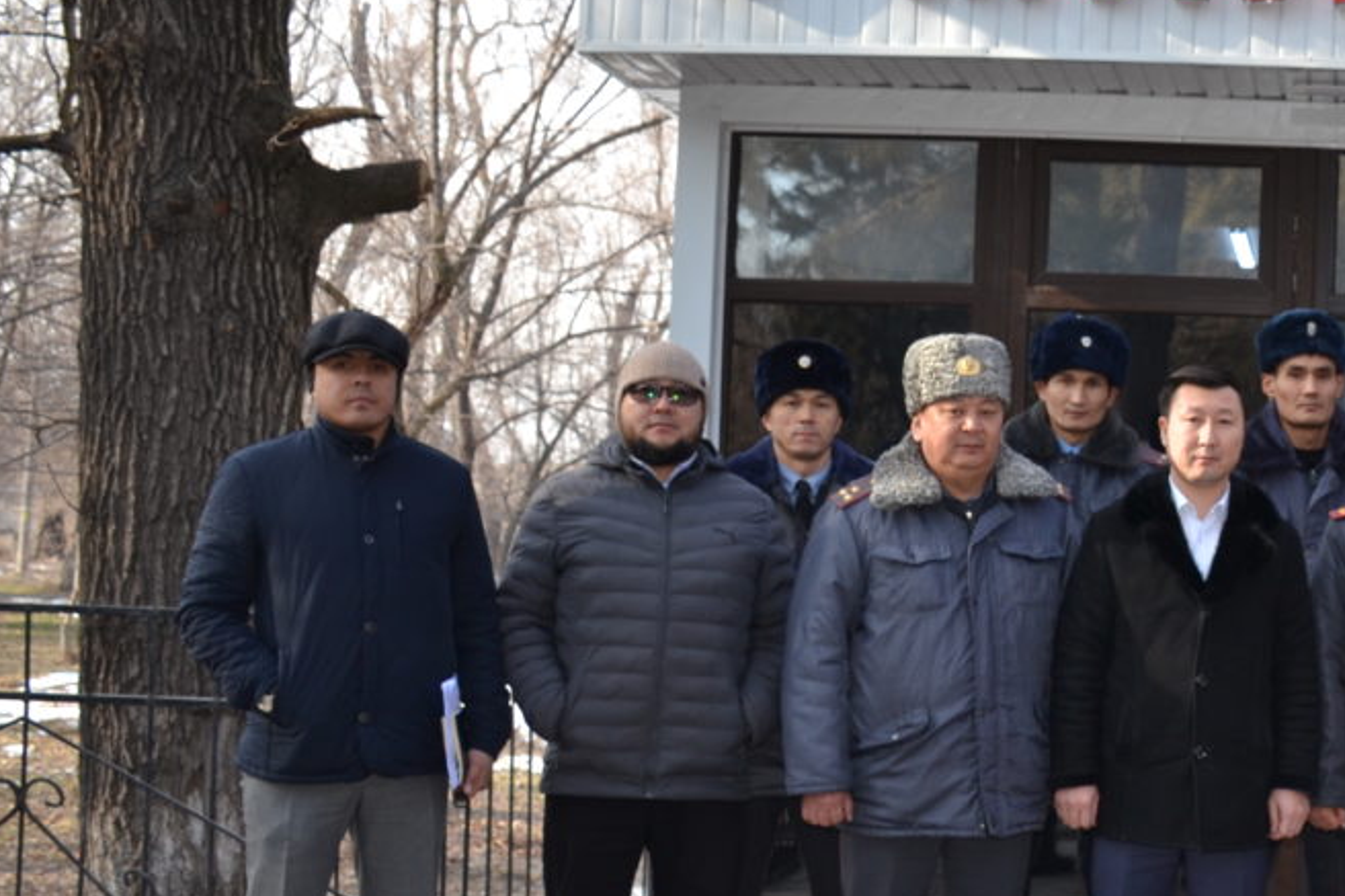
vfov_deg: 21.2
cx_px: 1386
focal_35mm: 64
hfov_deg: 29.1
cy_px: 485
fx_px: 2390
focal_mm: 20
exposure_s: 1/125
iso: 110
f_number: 4
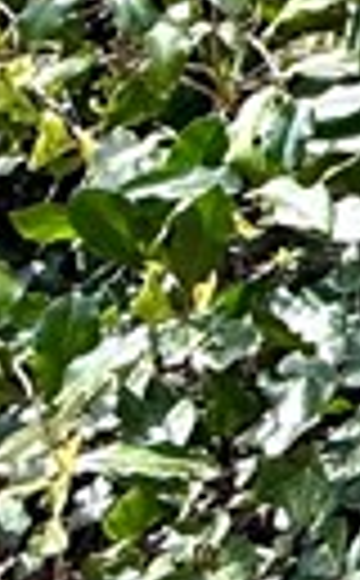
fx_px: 1863
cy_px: -211
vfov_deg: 16.6
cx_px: 1629
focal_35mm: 118
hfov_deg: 6.9
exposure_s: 1/201
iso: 50
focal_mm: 2.22
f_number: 2.2
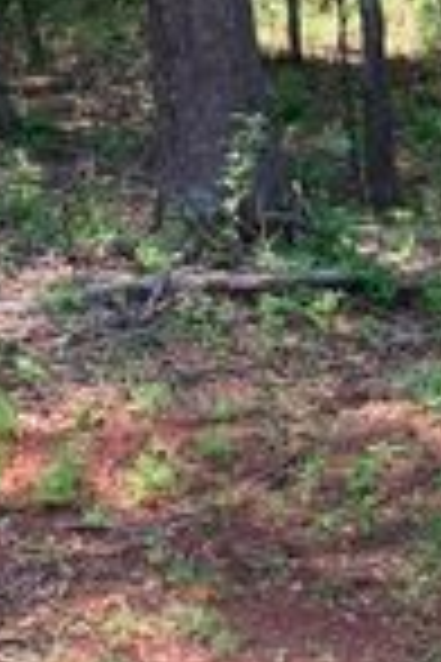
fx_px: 1690
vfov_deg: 20.6
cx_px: 45
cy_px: -142
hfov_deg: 14.7
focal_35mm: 92
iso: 25
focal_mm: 4.25
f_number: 1.8
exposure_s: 1/122
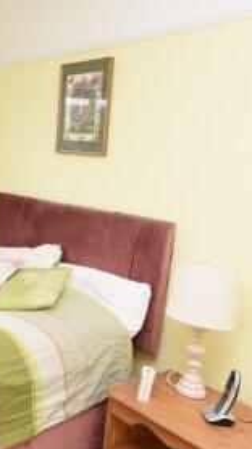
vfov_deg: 53.9
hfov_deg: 28.8
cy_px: 195
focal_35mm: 37
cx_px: -28
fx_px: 440
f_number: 4
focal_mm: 10
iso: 560
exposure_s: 1/60
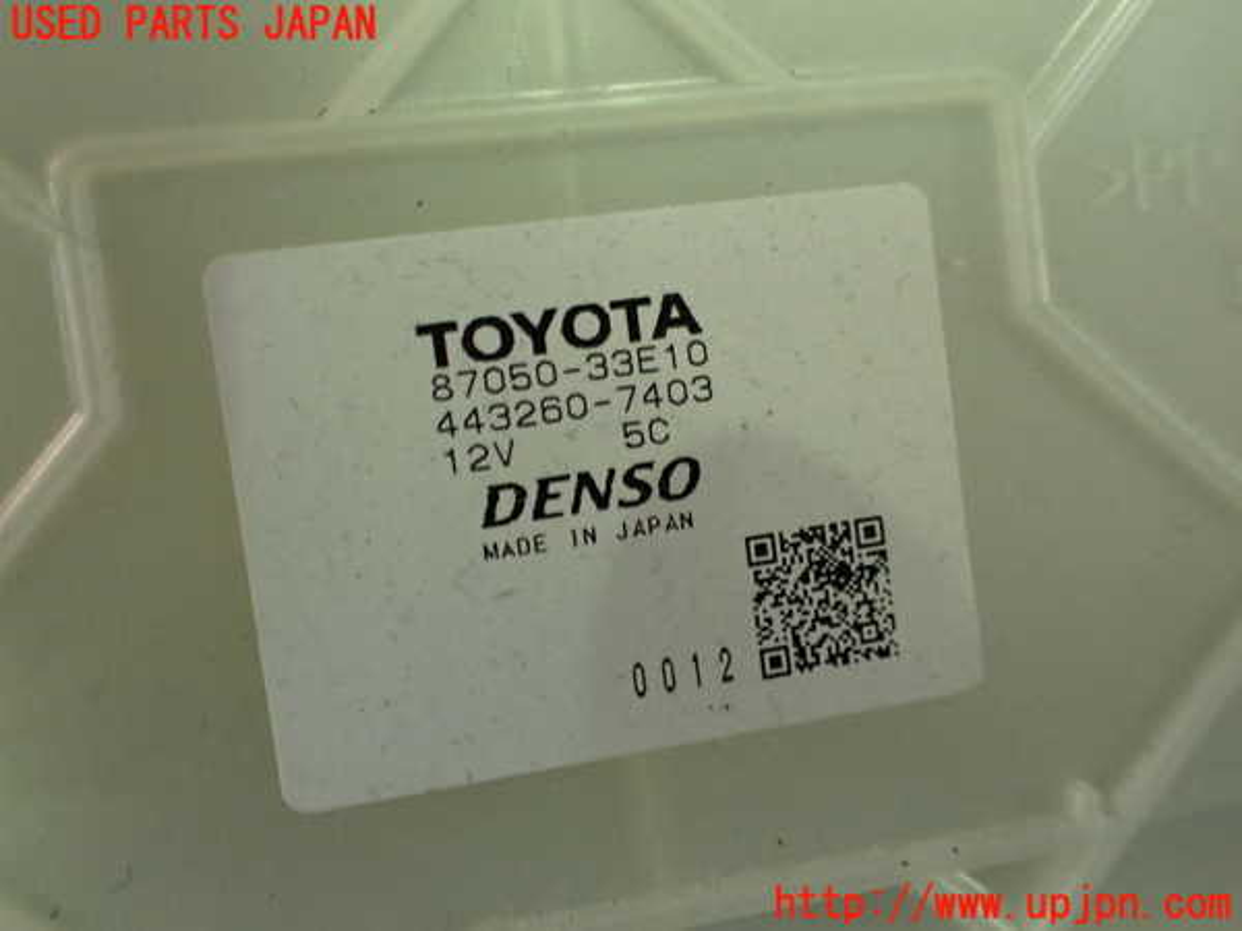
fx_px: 1076
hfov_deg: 60.0
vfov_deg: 46.8
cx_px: 621
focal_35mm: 30
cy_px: 466
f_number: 2.3
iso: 1000
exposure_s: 1/30
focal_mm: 5.4
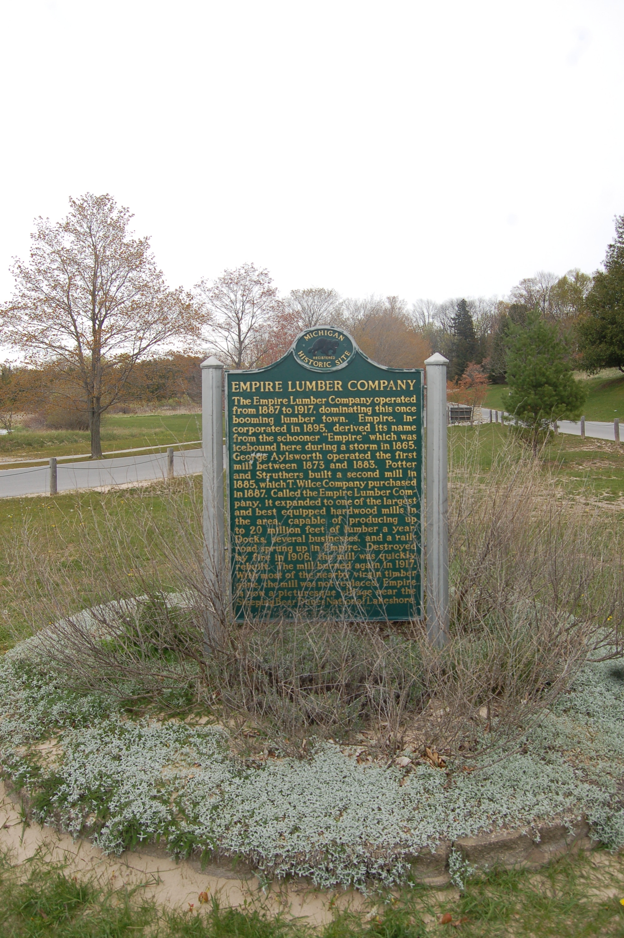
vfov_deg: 67.4
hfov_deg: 47.8
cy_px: 469
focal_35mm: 27
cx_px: 312
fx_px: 703
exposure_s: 1/160
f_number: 6.3
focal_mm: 18
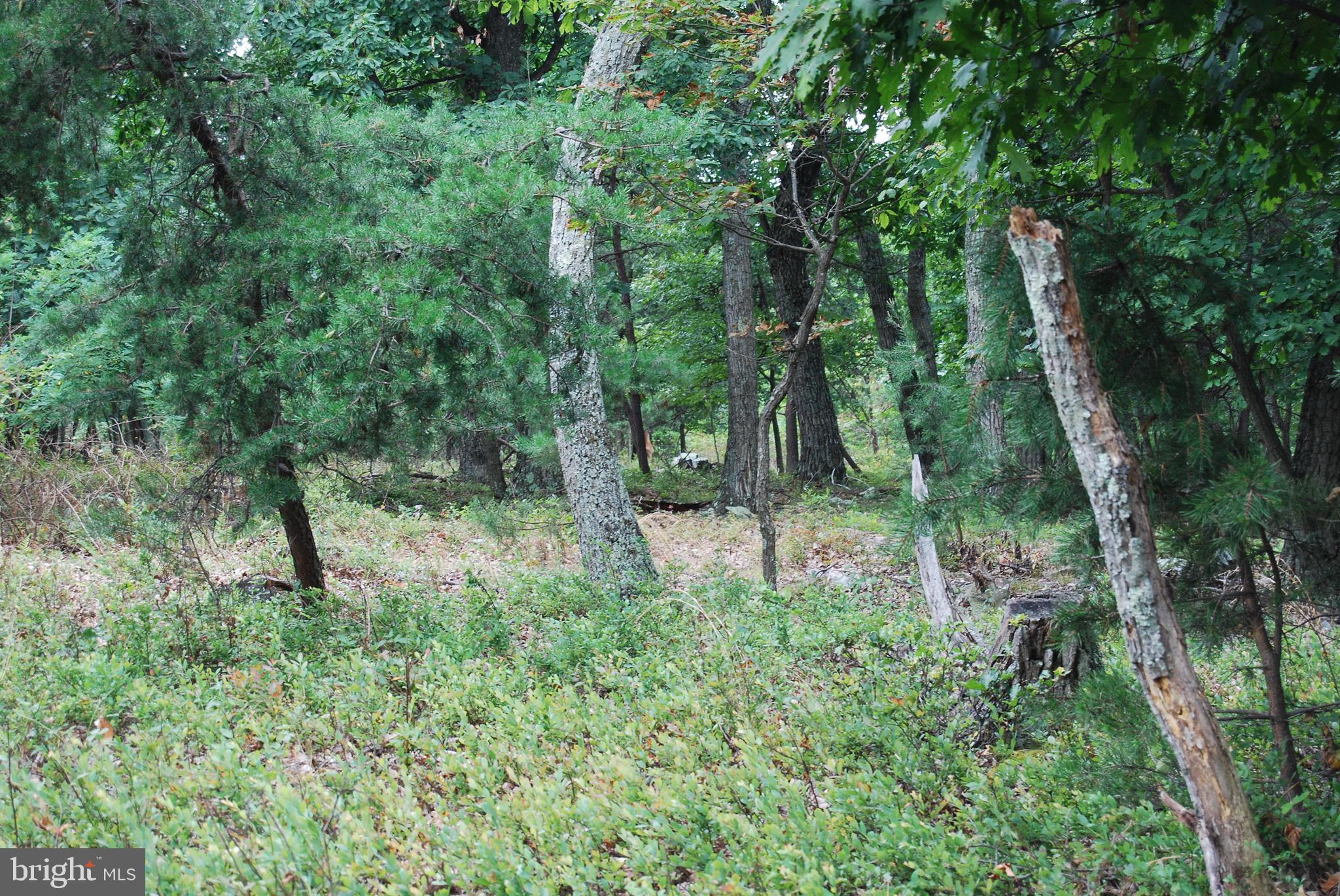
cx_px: 670
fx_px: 3074
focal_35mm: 82
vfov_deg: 16.6
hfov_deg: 24.6
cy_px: 448
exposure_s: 1/60
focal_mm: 55
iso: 320
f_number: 5.6
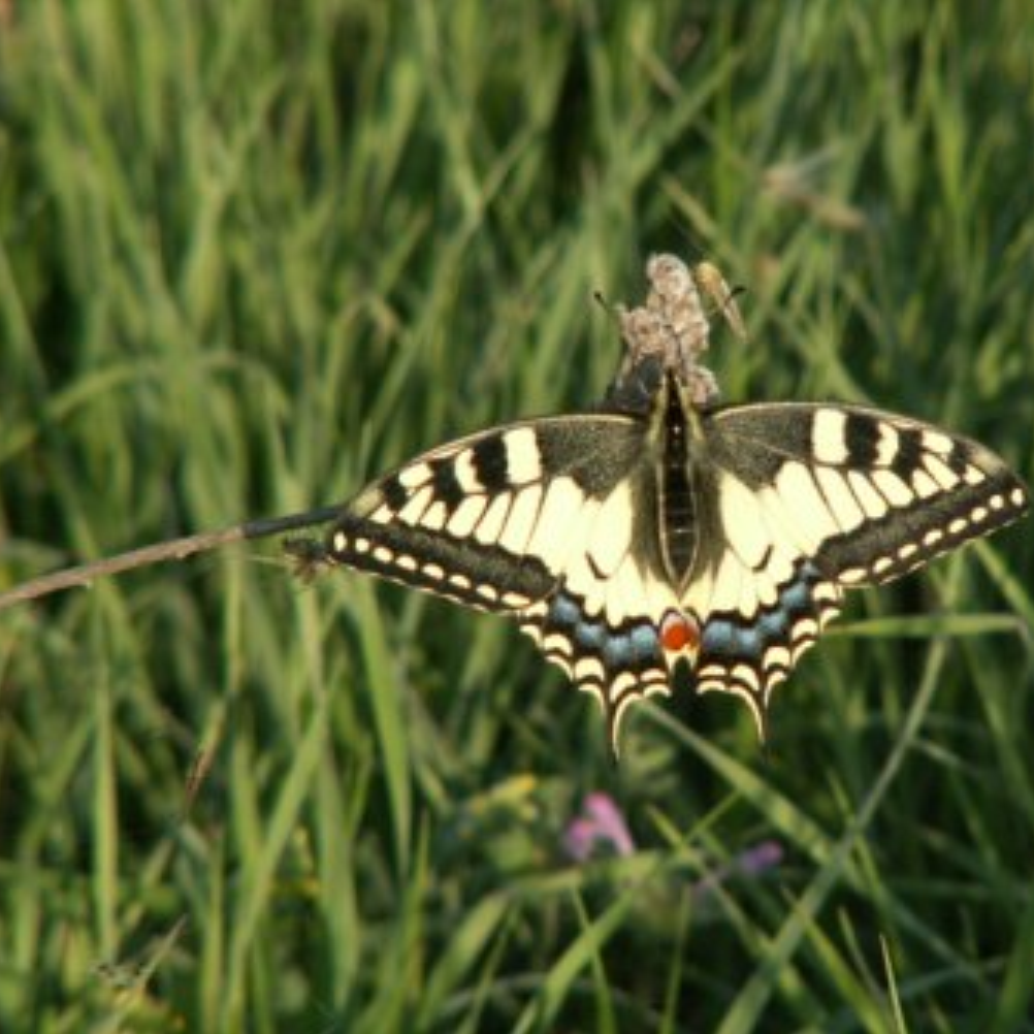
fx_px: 16830
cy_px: 517
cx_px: 681
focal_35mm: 498
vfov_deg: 3.5
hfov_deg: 3.5
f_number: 5.6
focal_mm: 69.45
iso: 50
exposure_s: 1/160
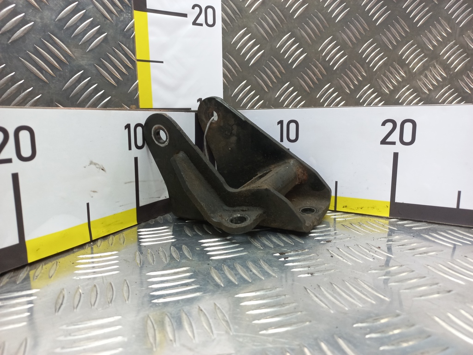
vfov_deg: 54.9
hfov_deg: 69.4
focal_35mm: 25
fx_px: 342
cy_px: 178
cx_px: 236
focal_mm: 4.6
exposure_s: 1/50
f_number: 1.8
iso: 80
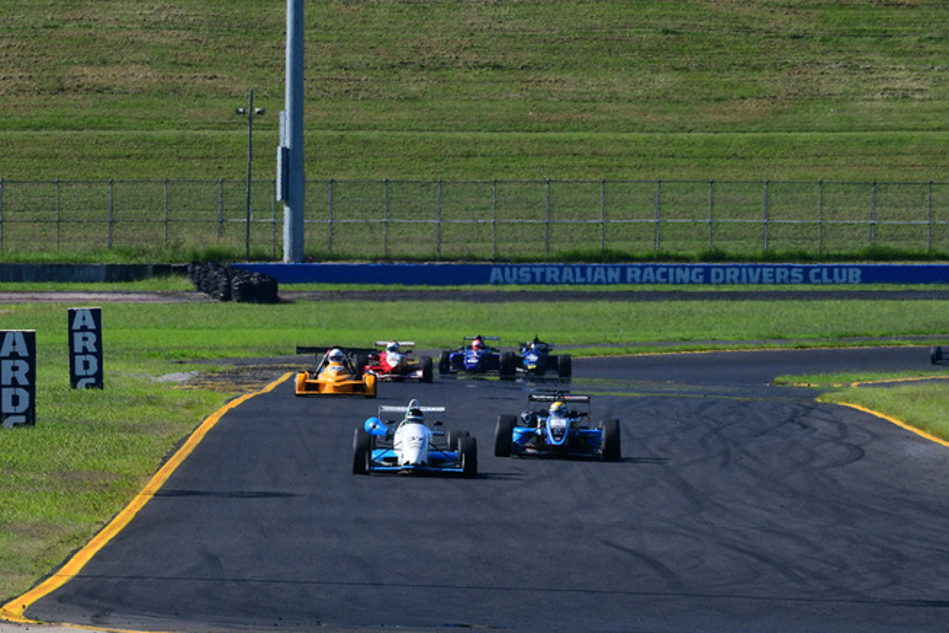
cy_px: 373
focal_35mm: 569
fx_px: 14998
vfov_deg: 2.4
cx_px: 412
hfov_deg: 3.6
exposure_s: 1/640
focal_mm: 310
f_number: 13
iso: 500
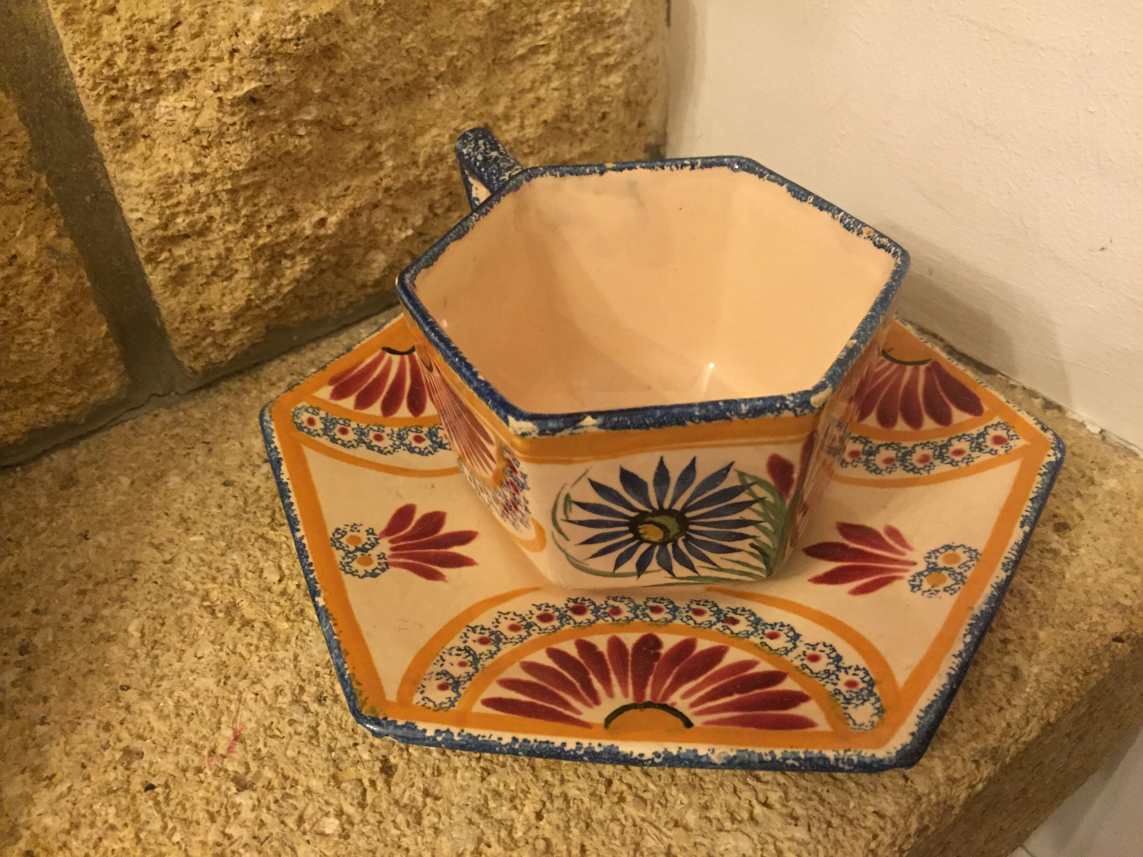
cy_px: 428
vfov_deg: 48.2
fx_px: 958
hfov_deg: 61.7
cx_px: 572
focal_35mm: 29
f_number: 2.2
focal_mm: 4.15
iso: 250
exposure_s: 1/20
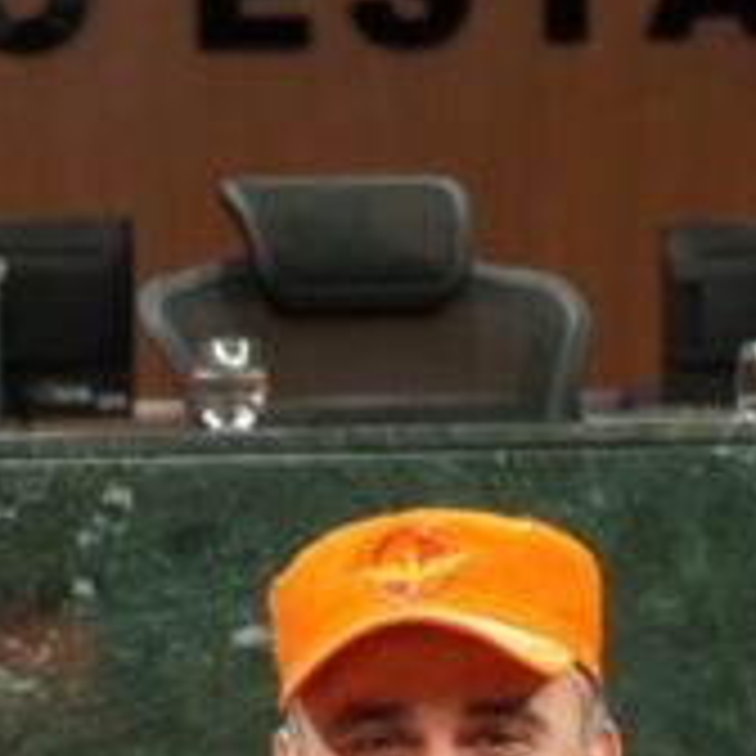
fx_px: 4942
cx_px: -72
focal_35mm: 200
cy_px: 1292
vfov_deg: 8.5
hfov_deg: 8.7
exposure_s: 1/160
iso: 1250
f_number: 5
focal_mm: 44
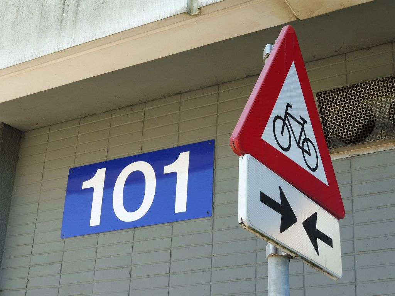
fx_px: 753
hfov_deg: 29.4
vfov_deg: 22.3
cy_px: 148
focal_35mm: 66
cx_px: 198
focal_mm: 11.7
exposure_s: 1/100
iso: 100
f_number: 4.9
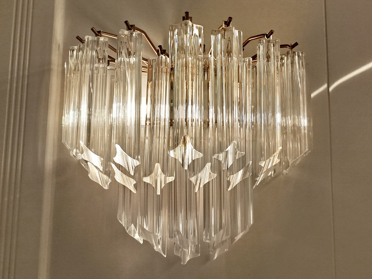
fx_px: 258
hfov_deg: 71.6
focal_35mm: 24
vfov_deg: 56.8
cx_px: 186
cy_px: 140
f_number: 1.7
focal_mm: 5.31
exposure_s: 1/50
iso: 64
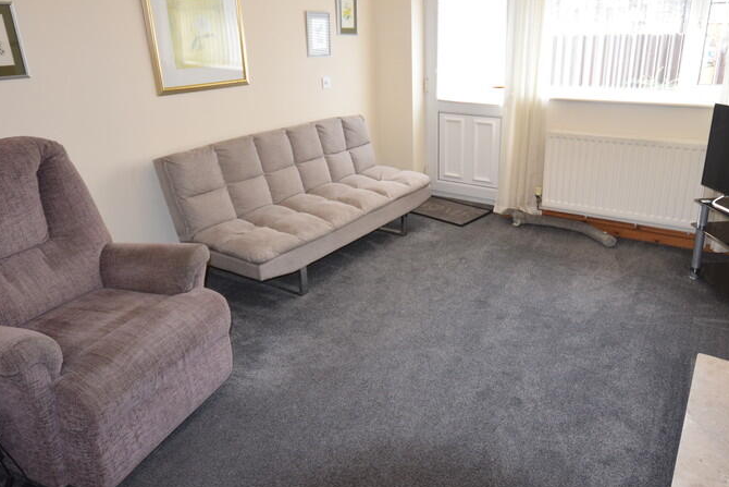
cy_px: 212
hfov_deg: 68.3
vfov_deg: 48.8
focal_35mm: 26
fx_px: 534
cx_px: 411
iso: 800
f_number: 5.6
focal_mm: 11.5
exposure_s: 1/125
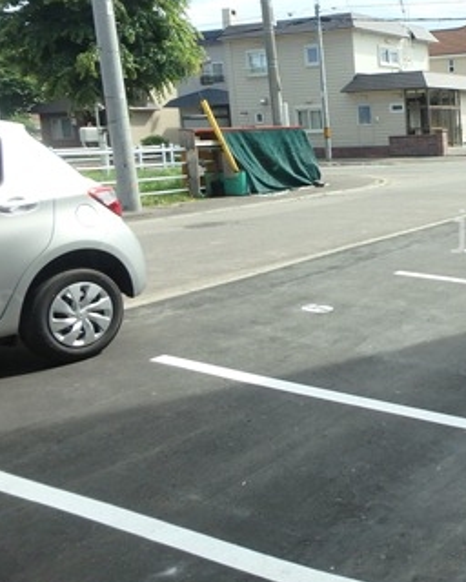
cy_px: 231
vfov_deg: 44.5
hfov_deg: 30.4
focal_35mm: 41
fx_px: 707
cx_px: 575
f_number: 3.5
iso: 125
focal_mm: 3.7
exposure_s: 1/500
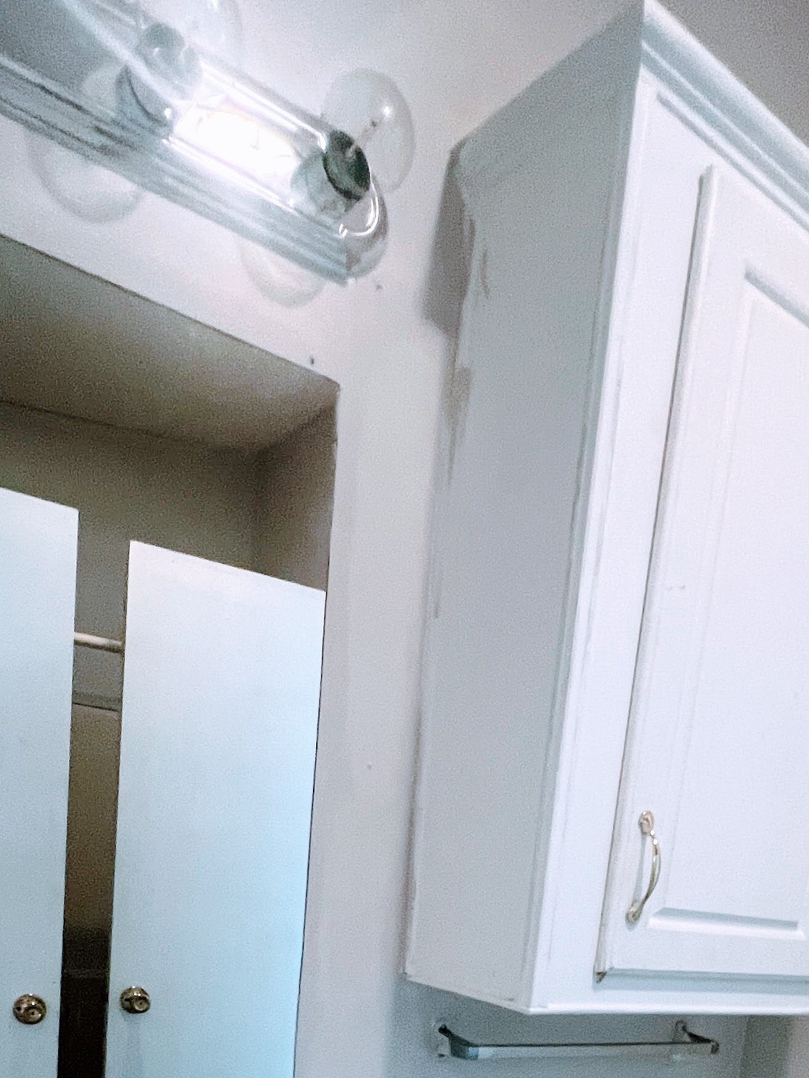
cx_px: 513
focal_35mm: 30
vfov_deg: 48.6
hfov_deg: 46.3
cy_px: 1091
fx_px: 935
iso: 200
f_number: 1.8
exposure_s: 1/60
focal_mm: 1.57
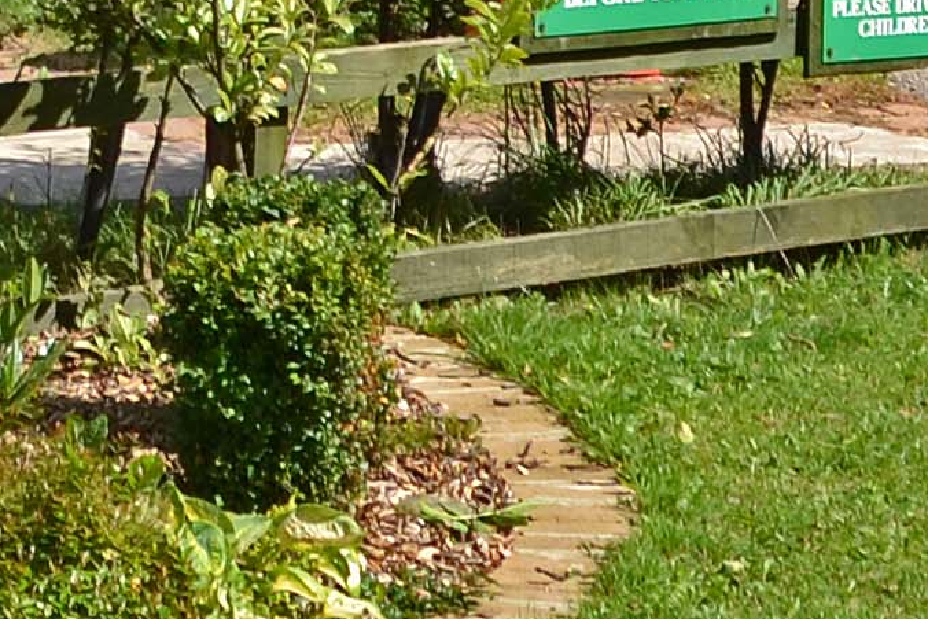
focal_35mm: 184
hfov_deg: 11.1
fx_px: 4744
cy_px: -1029
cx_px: 65
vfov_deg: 6.9
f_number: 6.3
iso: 100
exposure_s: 1/200
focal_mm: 18
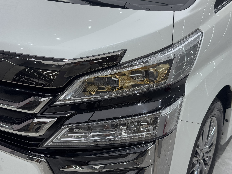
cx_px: 116
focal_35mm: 48
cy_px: 87
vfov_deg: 30.3
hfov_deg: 39.7
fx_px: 322
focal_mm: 6.76
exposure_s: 1/195
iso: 50
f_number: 1.78
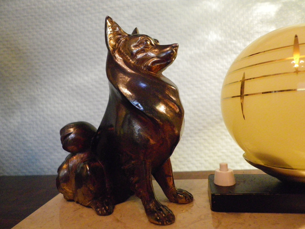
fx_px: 247
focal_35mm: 28
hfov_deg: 63.4
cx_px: 152
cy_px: 114
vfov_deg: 49.7
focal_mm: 4.9
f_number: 2.6
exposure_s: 1/60
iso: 800
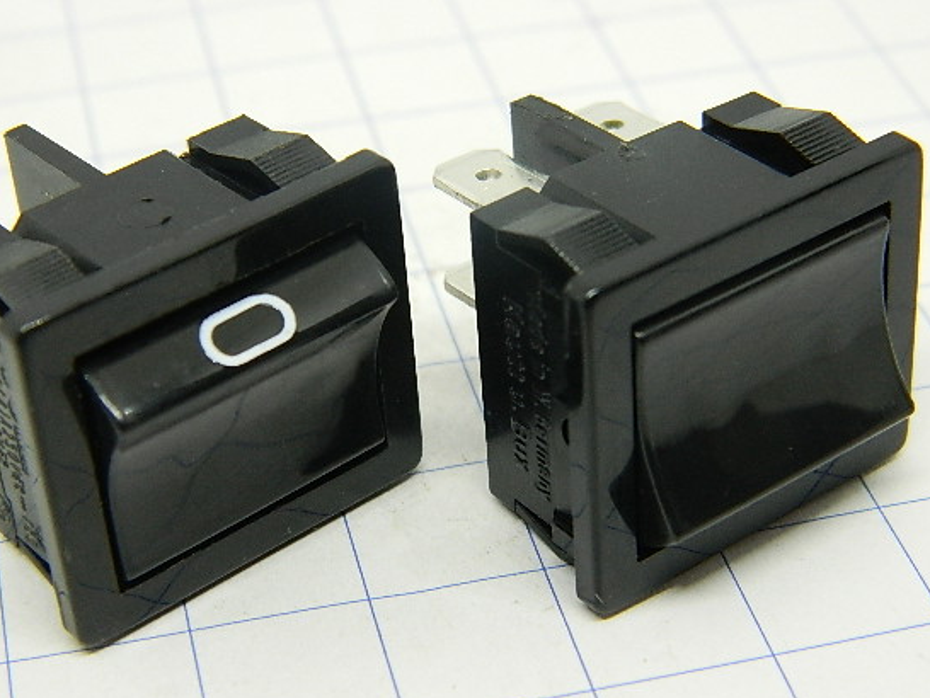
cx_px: 458
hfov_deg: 23.8
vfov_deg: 18.0
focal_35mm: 82
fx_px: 2204
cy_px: 380
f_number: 4
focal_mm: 12.6
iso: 320
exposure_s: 1/50
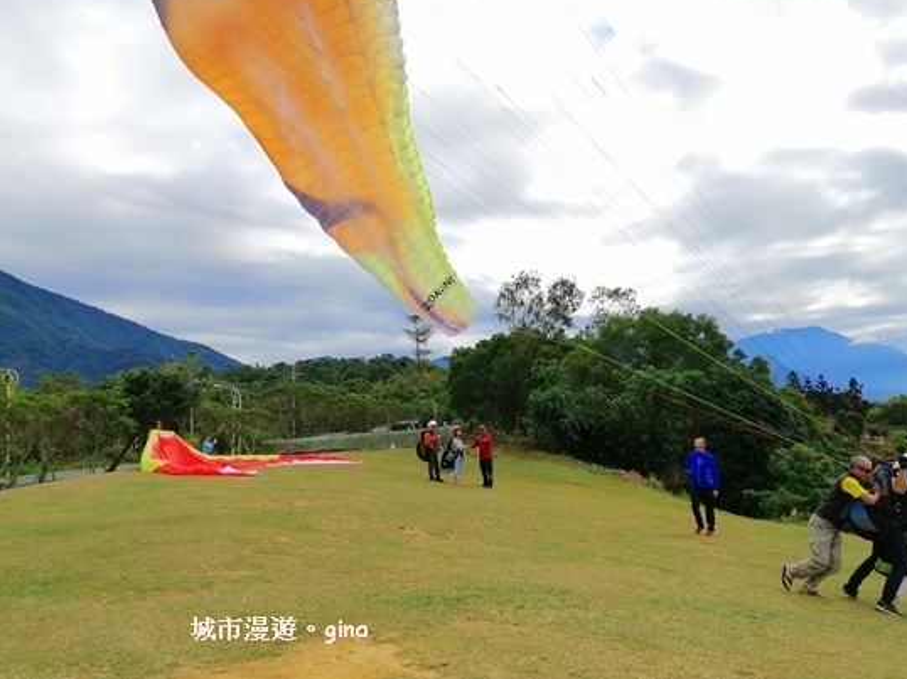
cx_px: 423
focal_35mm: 29
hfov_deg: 61.6
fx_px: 760
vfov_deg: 48.1
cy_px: 302
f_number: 2.2
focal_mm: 3.81
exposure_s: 1/846
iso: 50
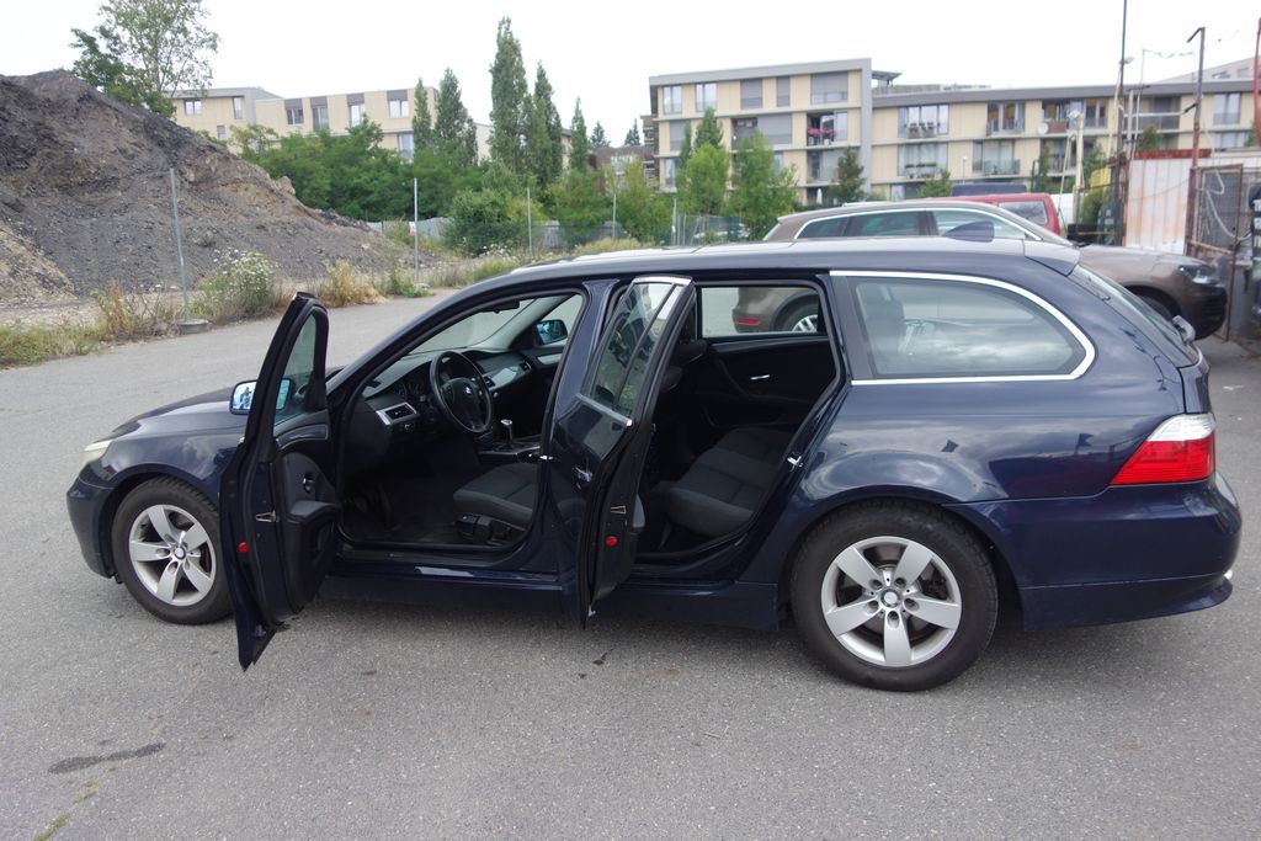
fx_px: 981
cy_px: 420
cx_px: 630
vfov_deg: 46.4
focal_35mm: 28
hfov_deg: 65.5
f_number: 2
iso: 125
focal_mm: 10.4
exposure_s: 1/800
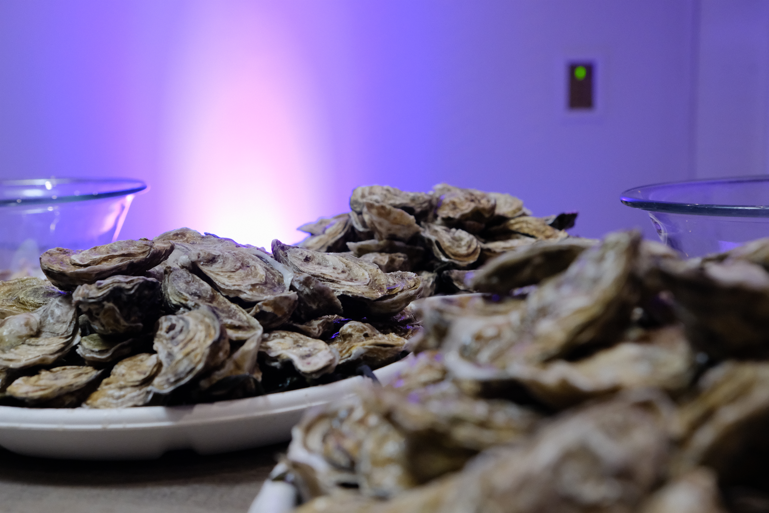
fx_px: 1068
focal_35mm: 50
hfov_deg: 39.6
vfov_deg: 27.0
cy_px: 256
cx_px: 384
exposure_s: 1/100
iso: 3200
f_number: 3.2
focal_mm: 33
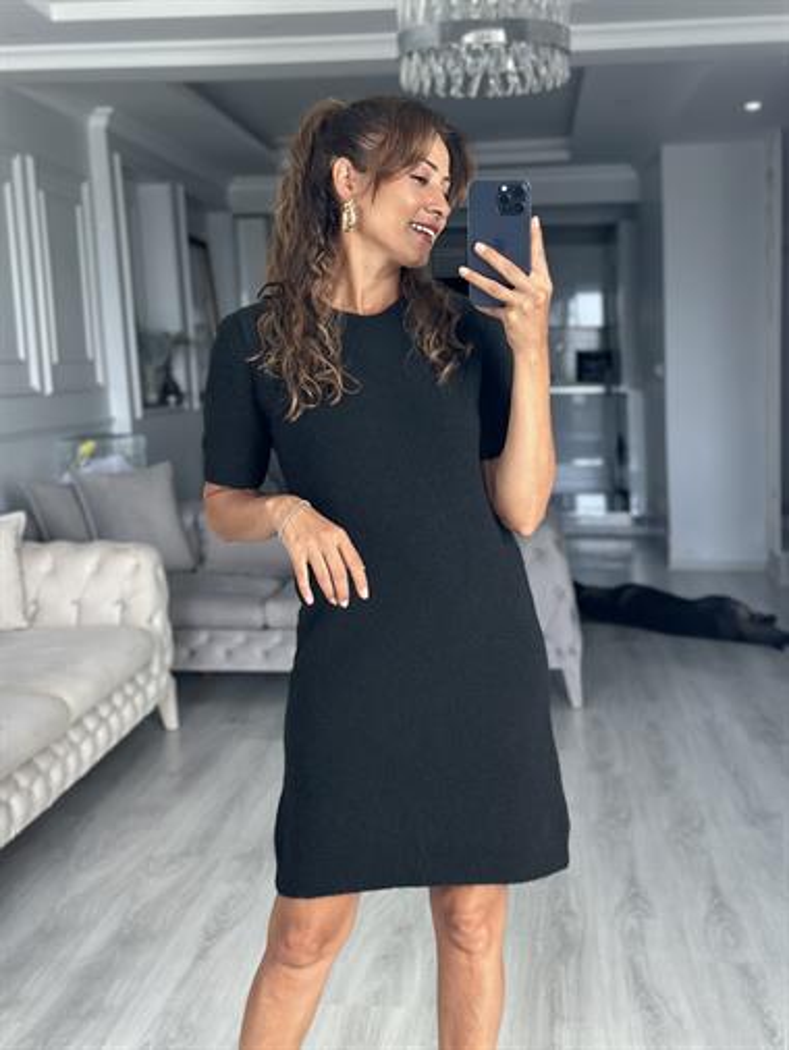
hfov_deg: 30.3
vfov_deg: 39.6
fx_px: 1458
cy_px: 525
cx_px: 394
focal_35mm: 48
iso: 100
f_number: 1.78
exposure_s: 1/155
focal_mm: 6.86
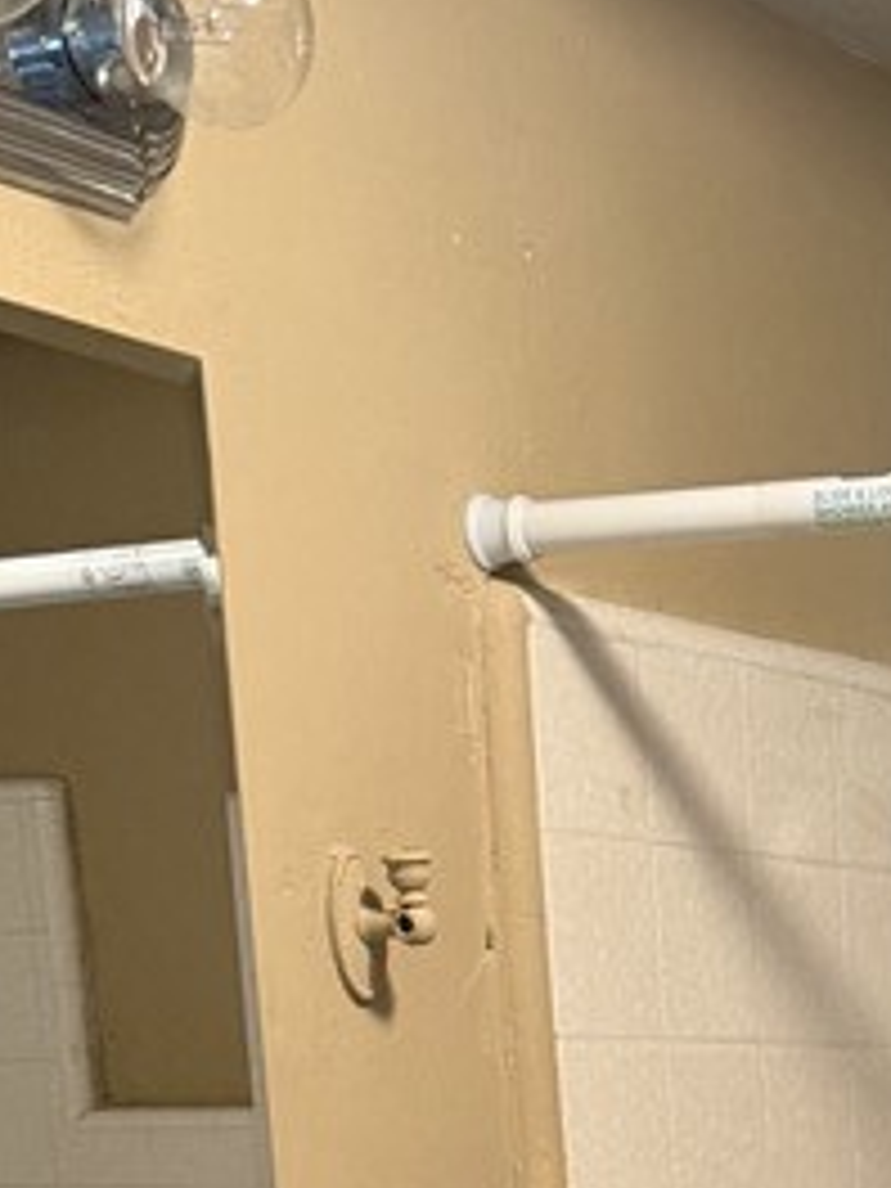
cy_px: 2052
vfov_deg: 17.6
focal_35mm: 93
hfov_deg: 15.1
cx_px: 1202
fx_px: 3192
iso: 250
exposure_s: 1/60
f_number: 1.78
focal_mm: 6.76
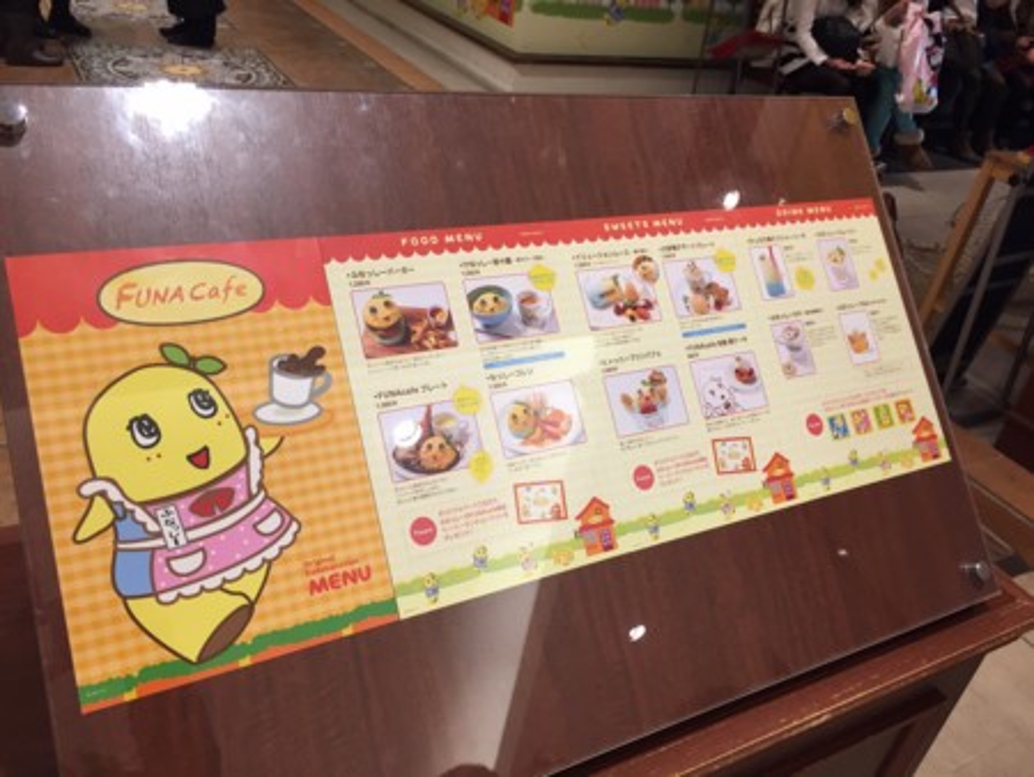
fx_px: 867
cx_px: 517
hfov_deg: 61.6
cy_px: 388
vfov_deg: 48.3
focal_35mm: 29
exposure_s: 1/30
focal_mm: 4.15
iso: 40
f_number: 2.2
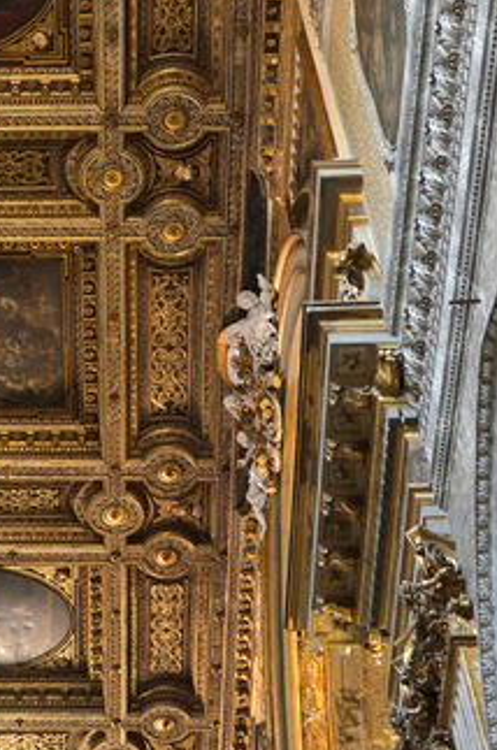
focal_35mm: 78
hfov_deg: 17.1
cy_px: 307
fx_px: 1622
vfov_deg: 26.0
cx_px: 22
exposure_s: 1/60
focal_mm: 24
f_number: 3.8
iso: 1600
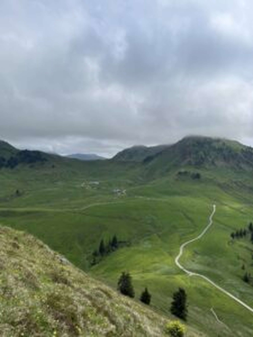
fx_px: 253
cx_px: 126
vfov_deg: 67.3
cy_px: 168
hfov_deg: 53.1
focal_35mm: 26
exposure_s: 1/6897
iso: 50
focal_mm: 5.1
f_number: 1.6
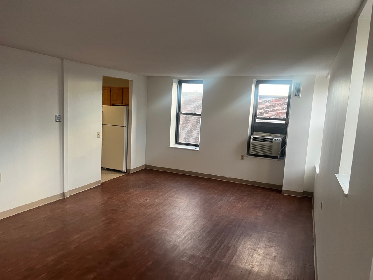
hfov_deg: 67.3
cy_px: 140
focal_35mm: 26
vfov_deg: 53.1
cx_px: 186
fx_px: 280
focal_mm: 5.7
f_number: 1.5
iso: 125
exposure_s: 1/84
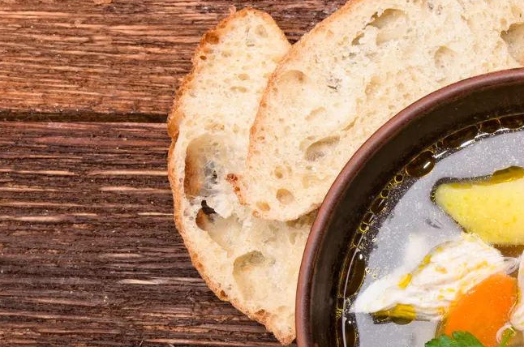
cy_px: 274
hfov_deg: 24.7
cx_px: 532
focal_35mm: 78
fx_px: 1133
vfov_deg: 17.3
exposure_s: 1/200
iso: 100
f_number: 13
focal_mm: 24
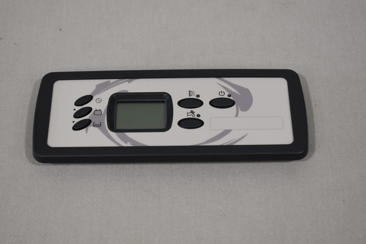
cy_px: 122
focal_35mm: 68
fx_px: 686
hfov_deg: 29.9
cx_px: 183
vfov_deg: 20.2
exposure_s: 1/125
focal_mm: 45
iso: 400
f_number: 5.6
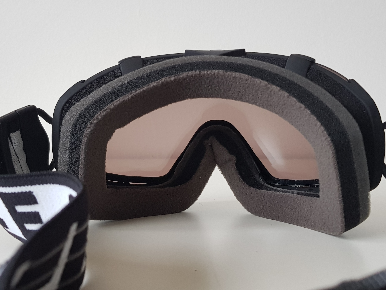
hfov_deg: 67.3
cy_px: 145
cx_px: 193
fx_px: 290
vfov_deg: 53.1
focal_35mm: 26
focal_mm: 4.2
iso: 160
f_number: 1.7
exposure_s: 1/47
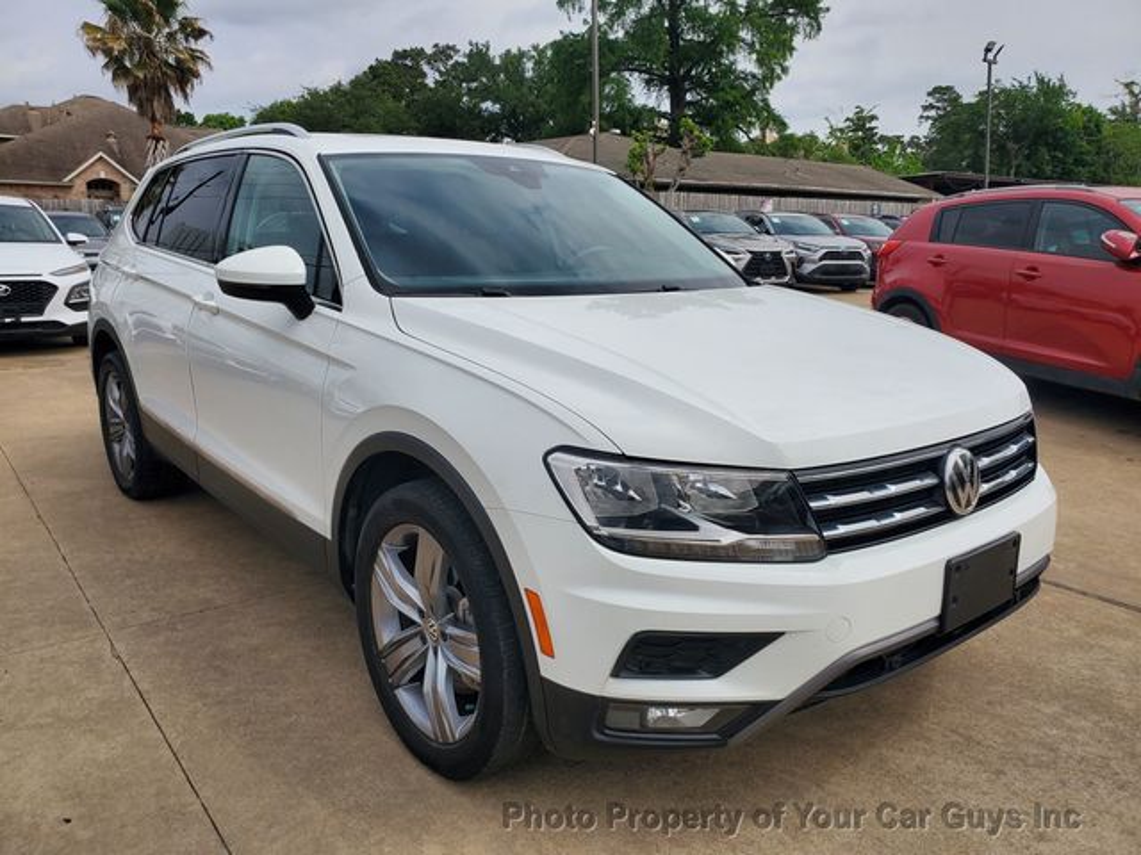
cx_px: 570
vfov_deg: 53.1
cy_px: 428
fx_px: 857
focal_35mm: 26
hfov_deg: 67.3
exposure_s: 1/2952
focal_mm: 4.3
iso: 50
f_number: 2.4
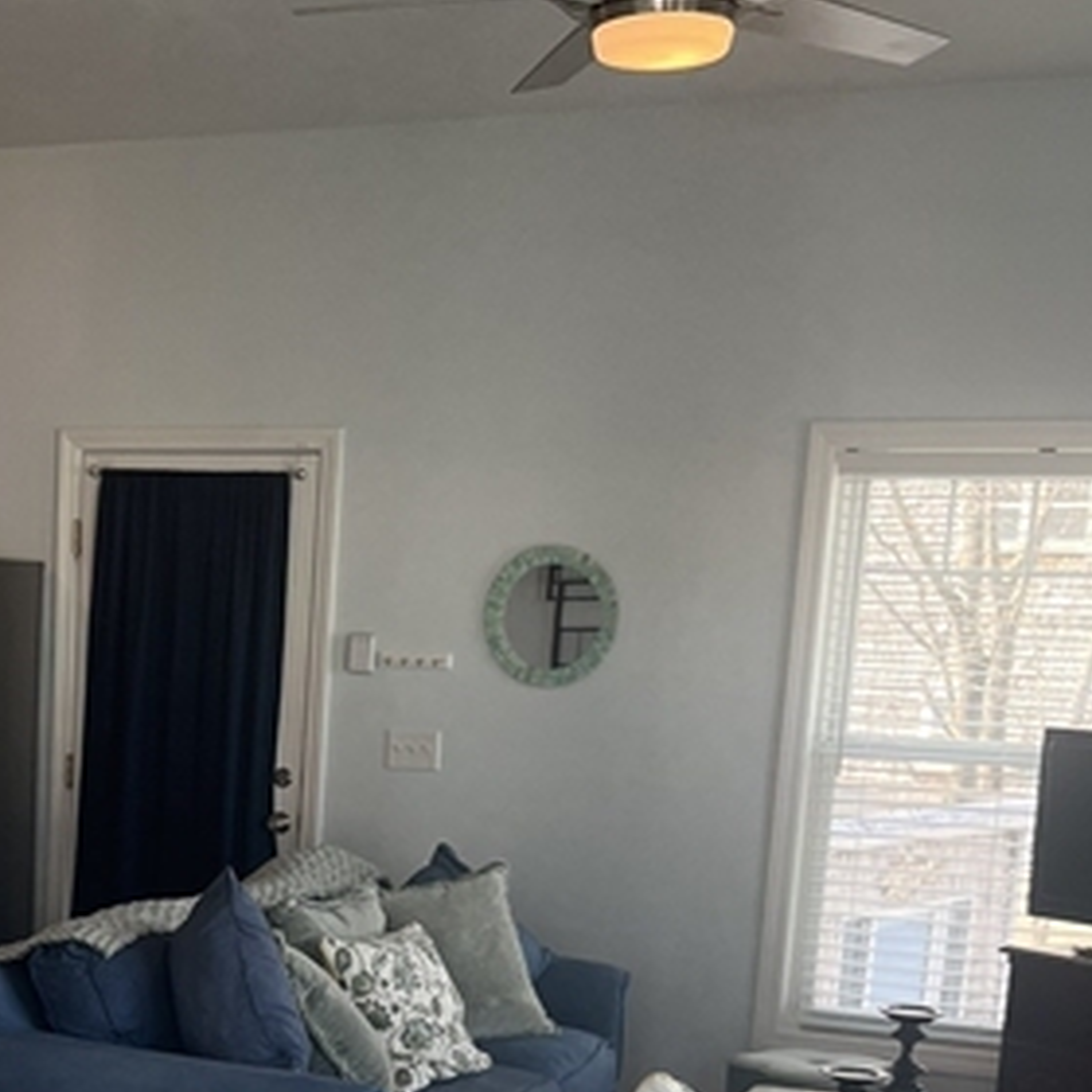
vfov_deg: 25.9
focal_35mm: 63
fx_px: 2248
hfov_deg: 26.5
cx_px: 148
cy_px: 1096
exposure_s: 1/120
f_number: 1.6
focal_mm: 5.1
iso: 64
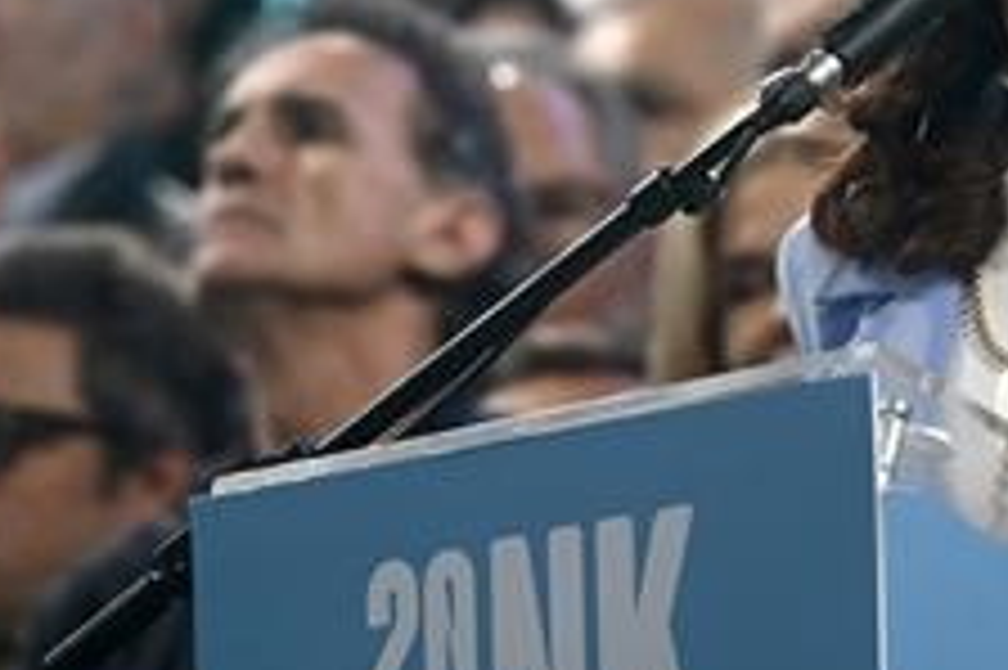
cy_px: -234
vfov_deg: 1.2
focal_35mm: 1162
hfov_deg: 1.8
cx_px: 536
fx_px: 32511
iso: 2000
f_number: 5.6
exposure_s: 1/400
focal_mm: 400
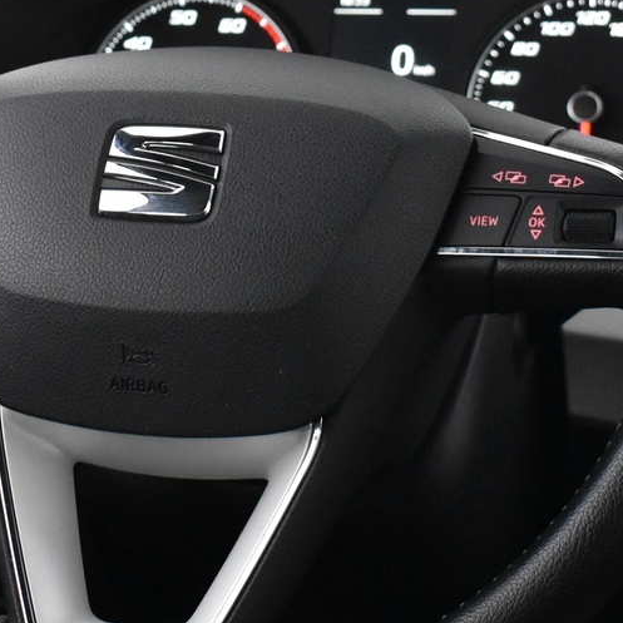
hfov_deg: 16.0
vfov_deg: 16.1
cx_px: 155
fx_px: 2199
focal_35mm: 108
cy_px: 198
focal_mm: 26
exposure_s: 1/30
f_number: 4
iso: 3200
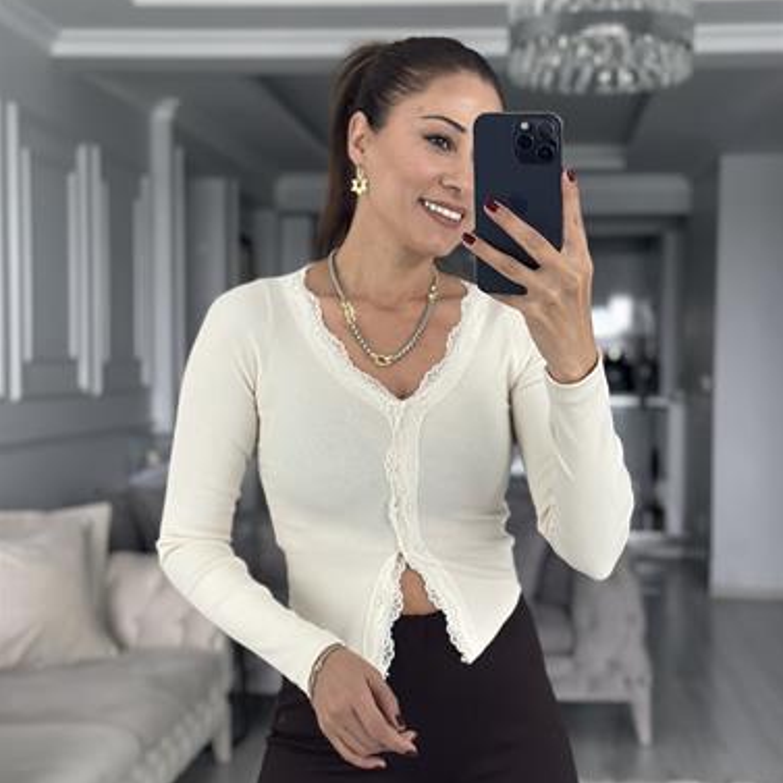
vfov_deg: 30.0
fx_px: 1459
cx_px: 390
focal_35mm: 57
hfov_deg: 30.0
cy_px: 399
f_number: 1.78
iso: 400
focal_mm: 6.86
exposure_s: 1/40
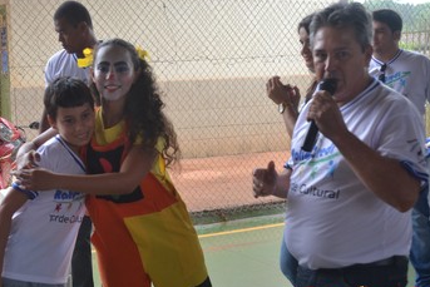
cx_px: 174
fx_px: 753
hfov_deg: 31.8
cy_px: 179
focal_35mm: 63
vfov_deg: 21.5
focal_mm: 32
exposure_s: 1/125
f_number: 5.6
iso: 400
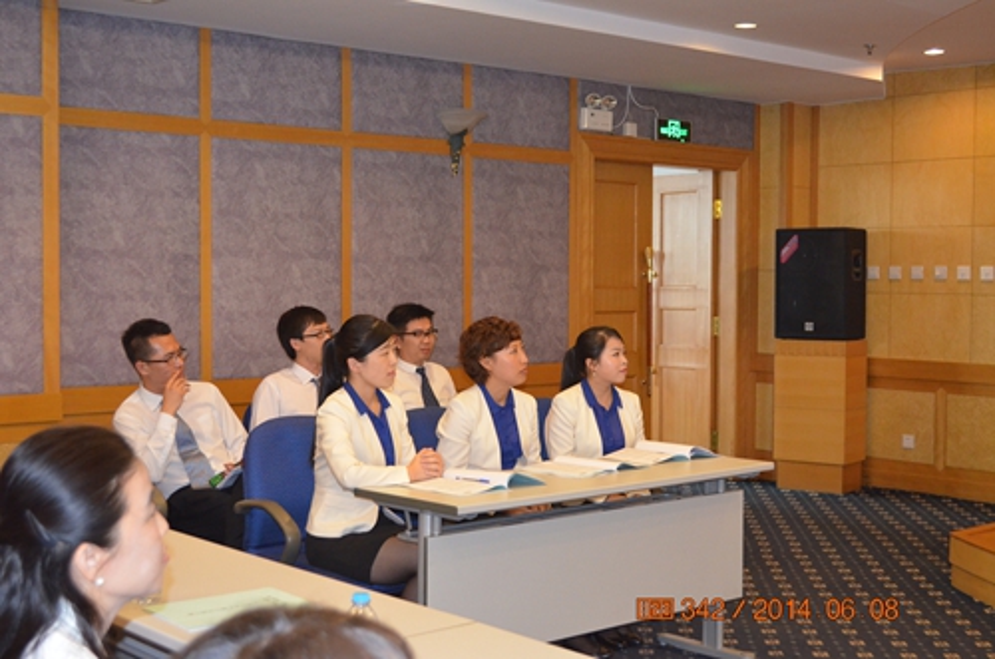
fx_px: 1324
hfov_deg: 41.2
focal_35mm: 48
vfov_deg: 27.9
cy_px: 330
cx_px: 498
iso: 2500
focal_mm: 32
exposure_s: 1/60
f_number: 4.8
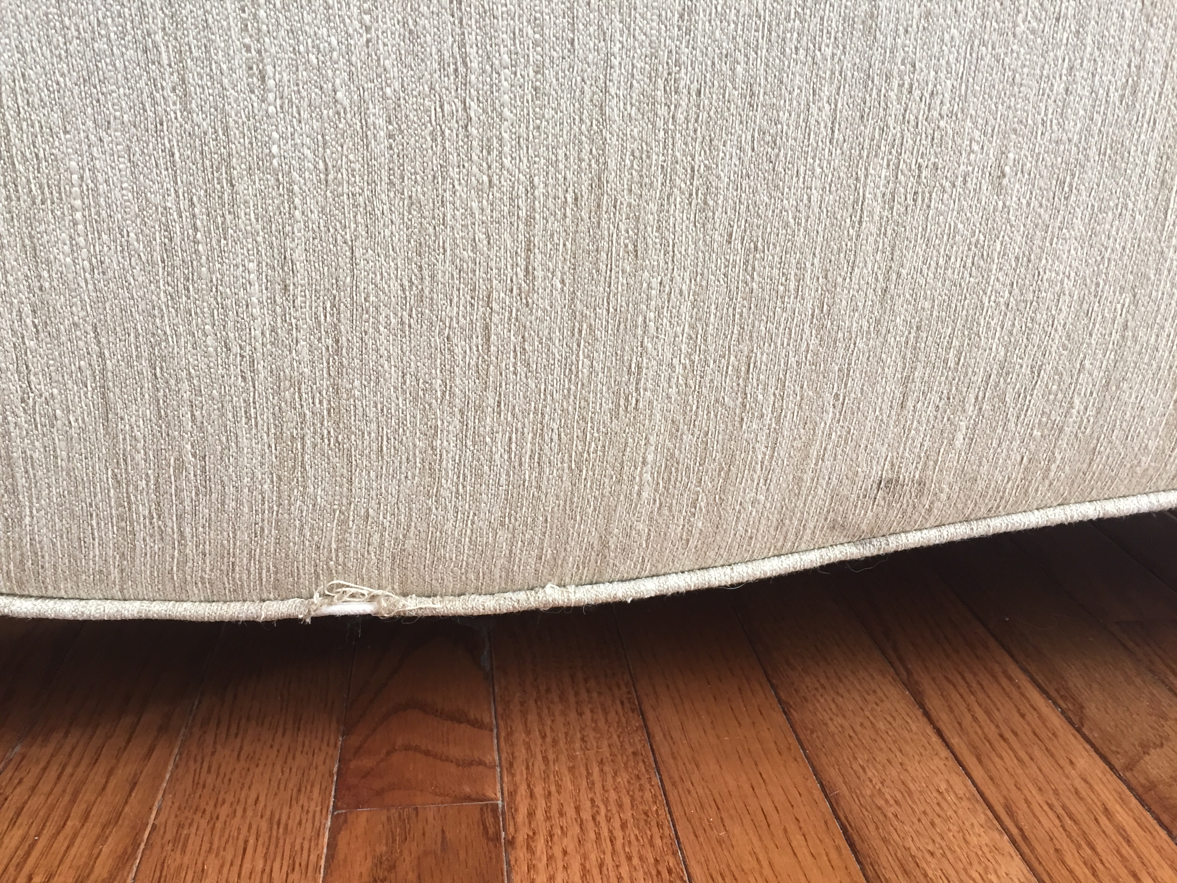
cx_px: 588
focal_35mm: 29
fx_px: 986
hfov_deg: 61.7
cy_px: 442
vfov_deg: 48.2
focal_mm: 4.15
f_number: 2.2
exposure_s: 1/30
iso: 80
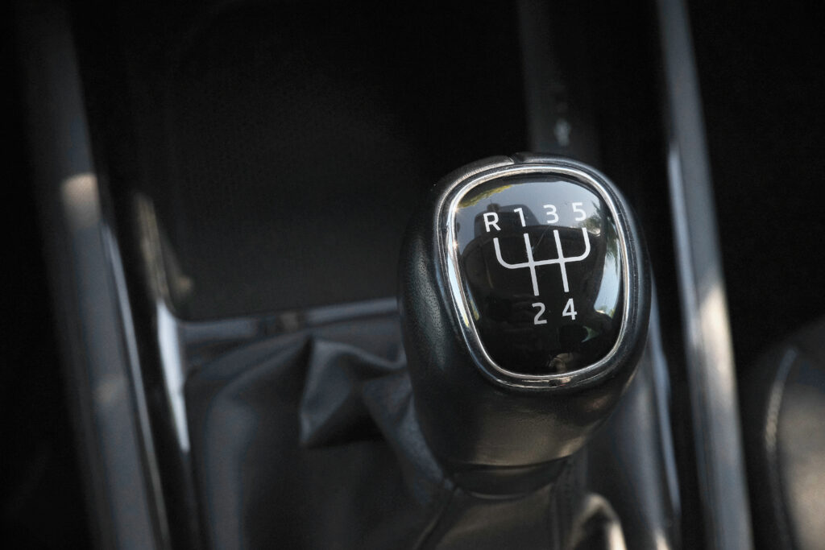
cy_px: 275
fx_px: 1146
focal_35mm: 50
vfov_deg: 27.0
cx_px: 412
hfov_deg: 39.6
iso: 2000
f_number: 9
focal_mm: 33.3
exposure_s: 1/160
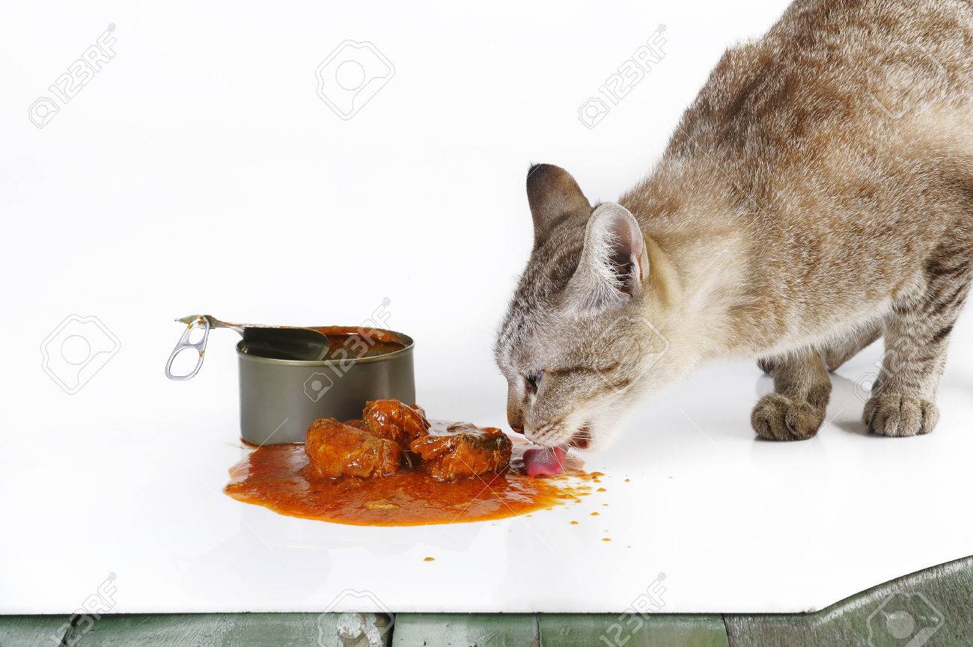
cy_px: 324
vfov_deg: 13.0
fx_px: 2836
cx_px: 486
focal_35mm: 105
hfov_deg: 19.5
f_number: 25
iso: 200
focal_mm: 105
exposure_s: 1/100
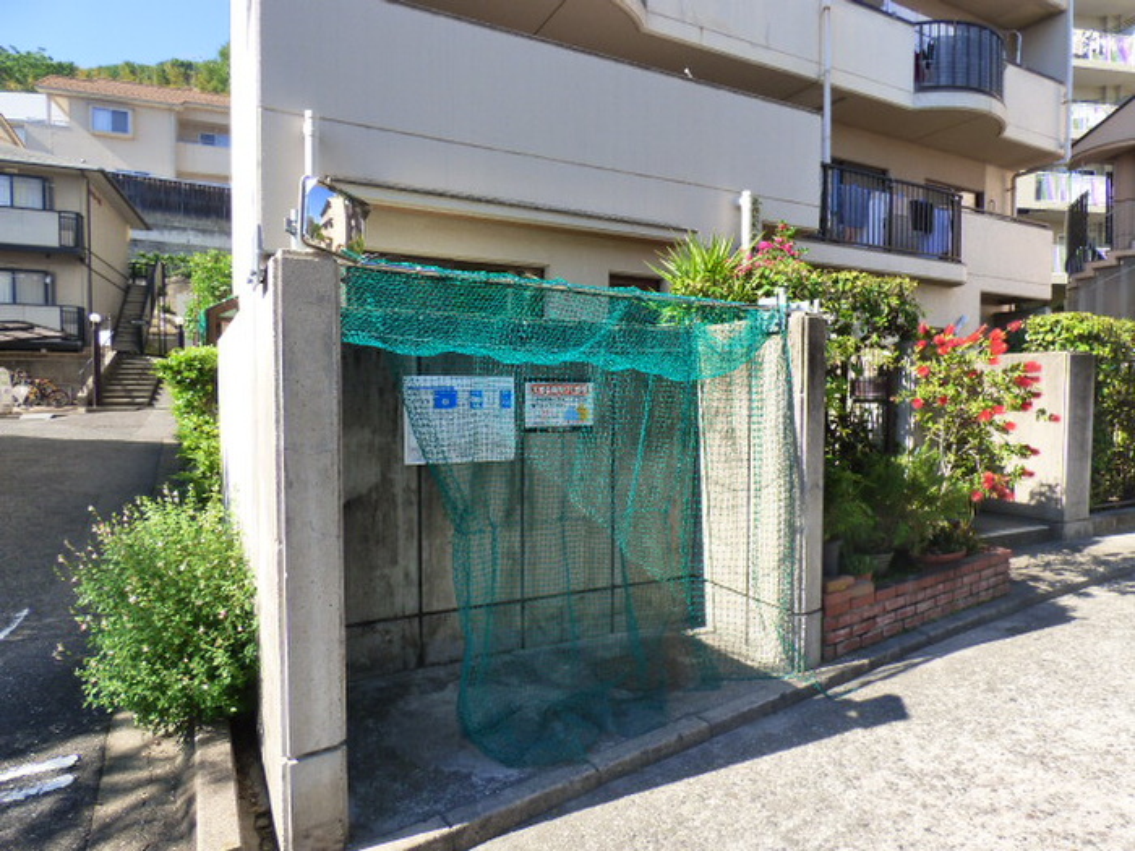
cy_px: 426
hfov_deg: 81.7
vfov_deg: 66.0
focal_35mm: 20
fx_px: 656
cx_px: 568
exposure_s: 1/640
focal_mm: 3.58
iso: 250
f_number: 2.8
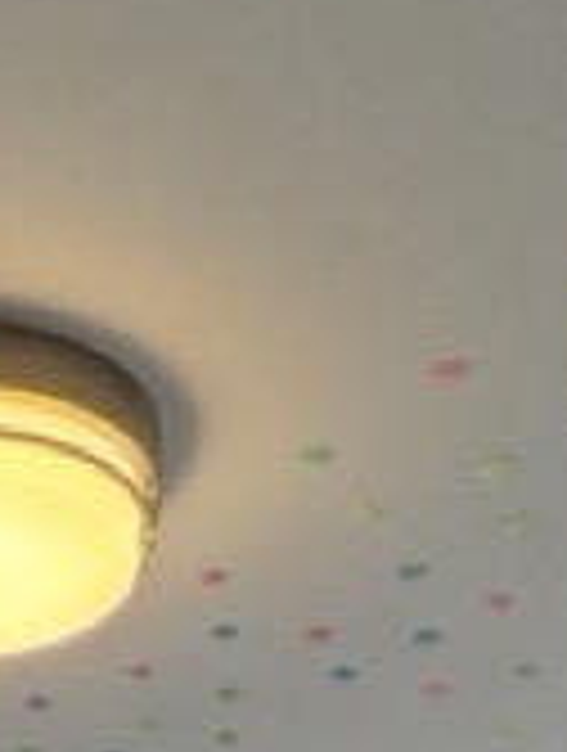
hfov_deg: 13.7
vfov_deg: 10.8
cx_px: -14
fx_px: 2328
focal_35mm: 107
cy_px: 2346
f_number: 2.2
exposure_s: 1/120
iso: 100
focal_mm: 2.22
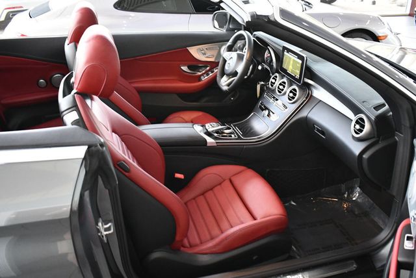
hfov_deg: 53.1
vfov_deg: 36.9
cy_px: 139
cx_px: 208
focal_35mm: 36
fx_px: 416
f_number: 3.5
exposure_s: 1/125
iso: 1800
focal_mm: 18
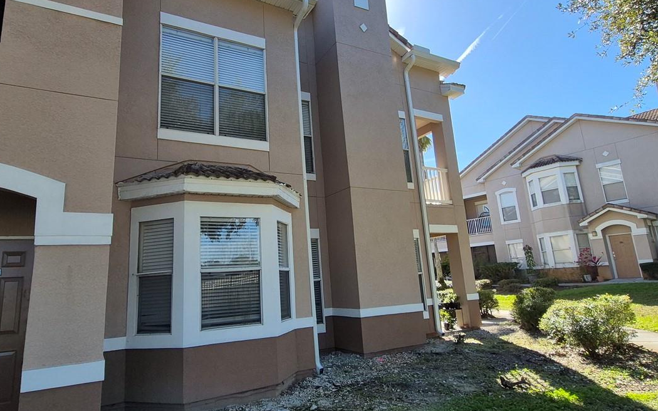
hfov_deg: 82.1
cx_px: 302
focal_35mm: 21
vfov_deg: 57.2
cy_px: 197
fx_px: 377
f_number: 2.2
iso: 50
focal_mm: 1.74
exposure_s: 1/882
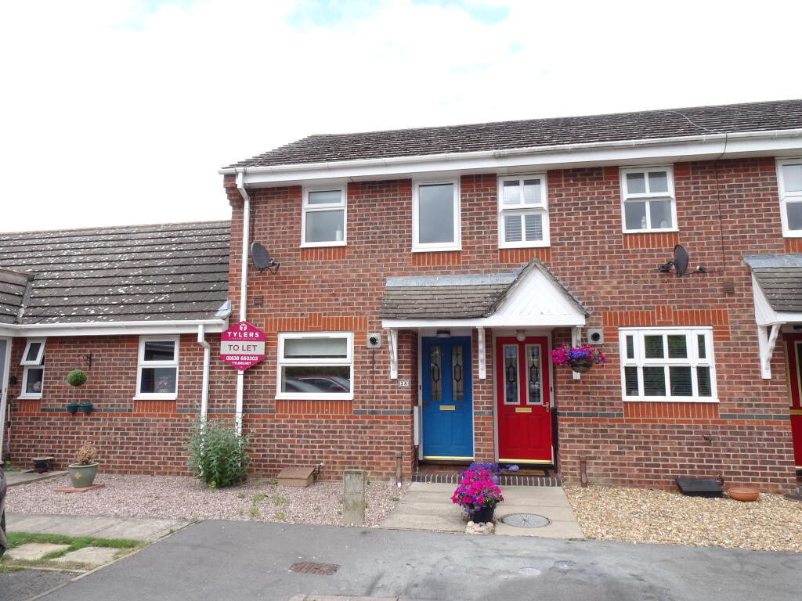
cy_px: 300
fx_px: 556
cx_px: 401
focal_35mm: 24
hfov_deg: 71.6
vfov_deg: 56.8
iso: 80
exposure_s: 1/40
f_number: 8
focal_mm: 4.1
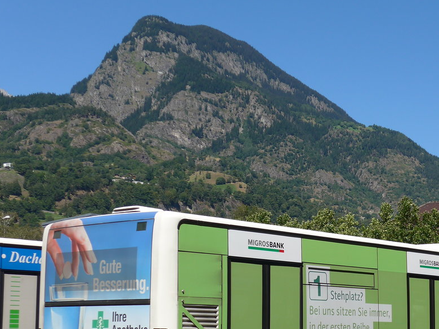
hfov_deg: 24.2
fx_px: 1015
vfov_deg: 18.3
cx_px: 320
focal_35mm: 80
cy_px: 252
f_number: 3.3
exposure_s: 1/1300
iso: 80
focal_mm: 10.7
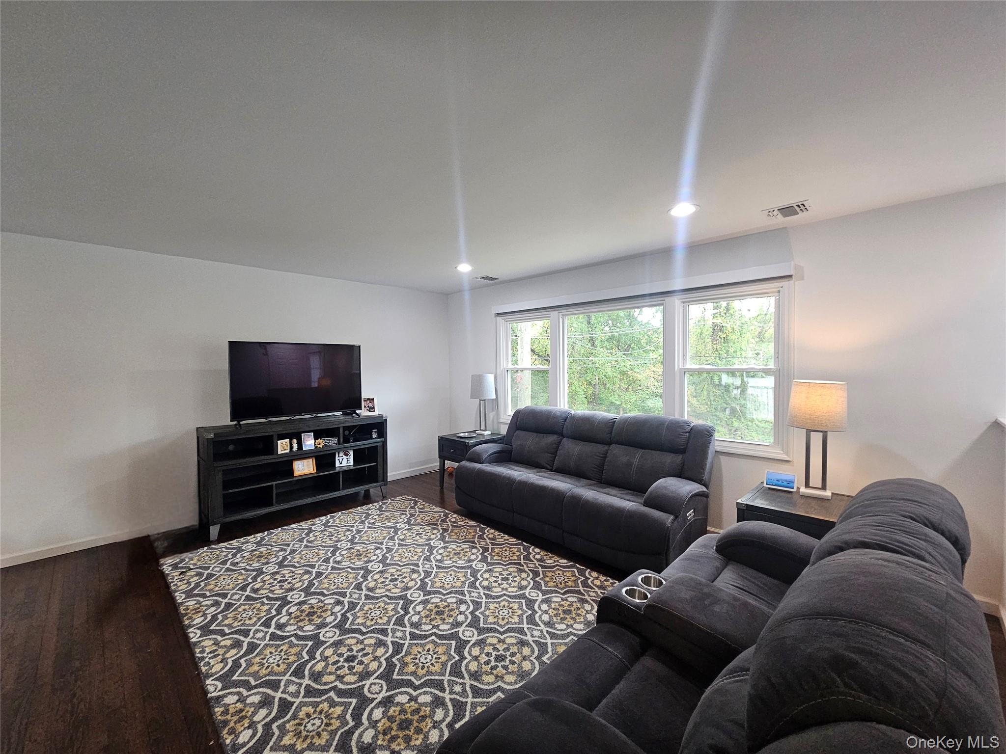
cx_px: 503
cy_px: 377
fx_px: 378
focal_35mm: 13
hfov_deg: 106.2
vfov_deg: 89.9
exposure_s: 1/60.2
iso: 320
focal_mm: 2.2
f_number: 2.2
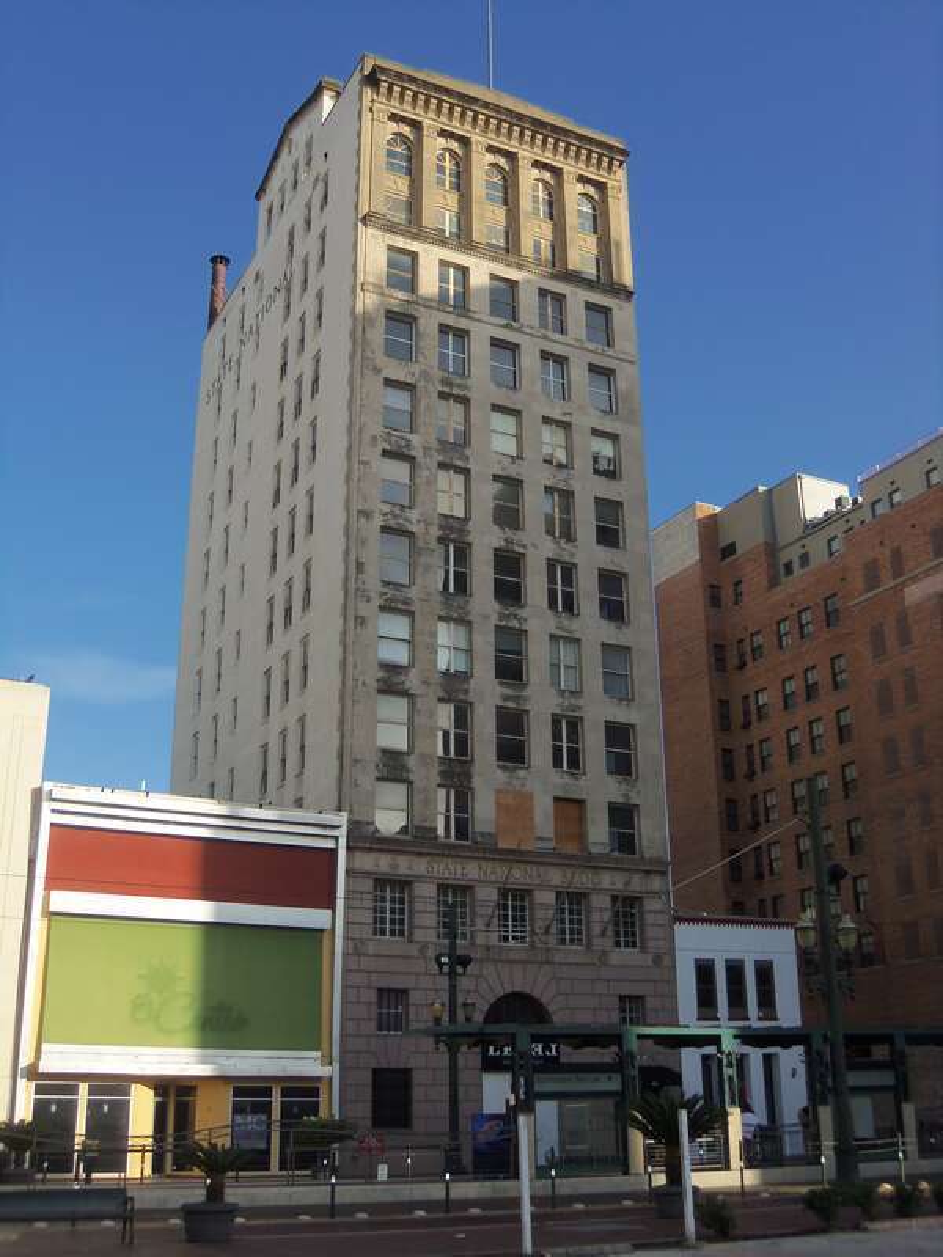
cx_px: 472
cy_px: 628
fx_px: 1380
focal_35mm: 38
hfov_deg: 37.7
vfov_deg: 49.0
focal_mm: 6.8
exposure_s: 1/400
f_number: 4.3
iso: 64
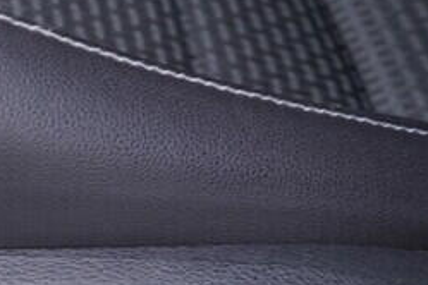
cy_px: 494
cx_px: -406
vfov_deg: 8.9
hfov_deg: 12.4
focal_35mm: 148
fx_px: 1759
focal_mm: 24
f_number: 2.8
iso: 250
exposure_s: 1/40
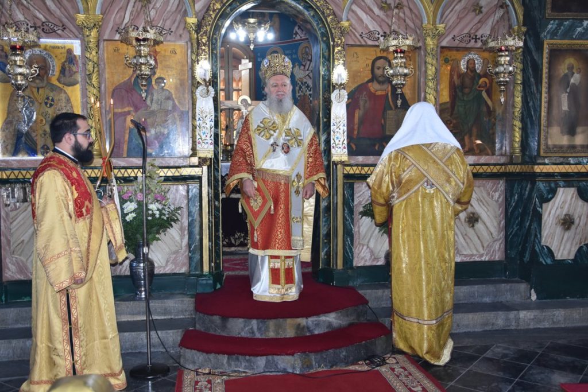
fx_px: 588
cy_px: 196
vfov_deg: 36.9
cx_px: 294
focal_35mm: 36
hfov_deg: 53.1
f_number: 5
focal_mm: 24
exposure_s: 1/80
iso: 800
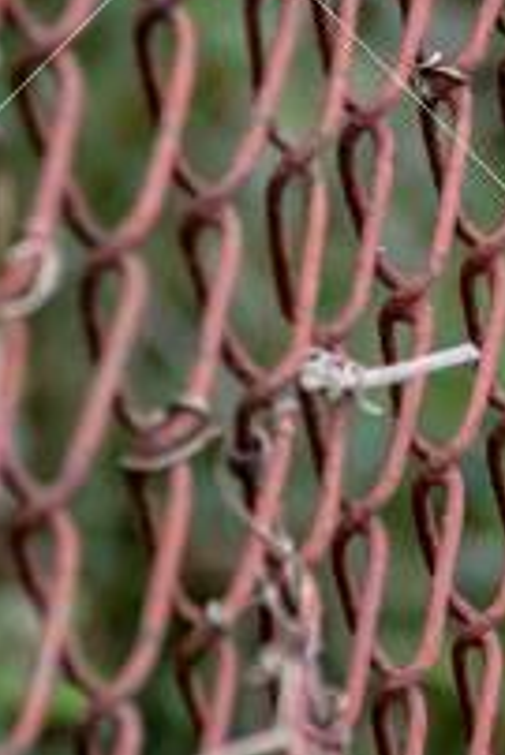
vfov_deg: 4.3
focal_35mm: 482
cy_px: -135
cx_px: 765
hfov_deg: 2.9
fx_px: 10124
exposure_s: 1/80
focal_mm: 75
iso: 2000
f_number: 8
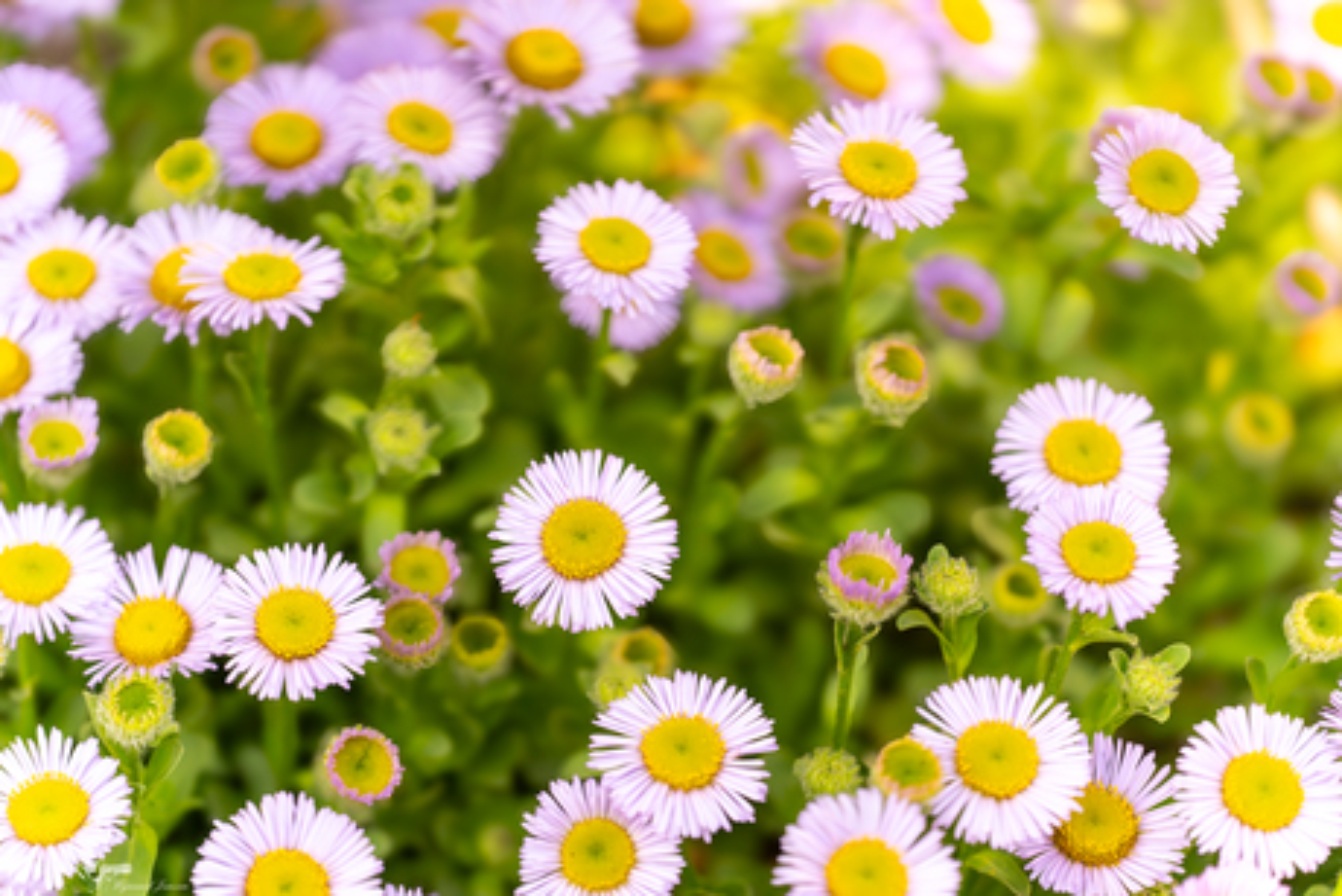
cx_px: 671
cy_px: 448
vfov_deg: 7.4
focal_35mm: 185
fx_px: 6898
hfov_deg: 11.1
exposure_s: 1/5000
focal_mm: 185
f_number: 2.8
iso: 1250
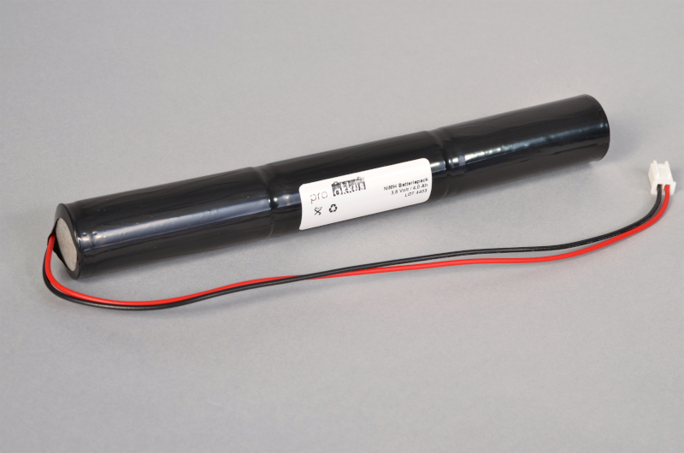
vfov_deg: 14.0
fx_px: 1849
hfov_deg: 21.0
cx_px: 342
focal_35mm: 98
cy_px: 226
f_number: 11
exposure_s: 1/160
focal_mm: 65
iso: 200
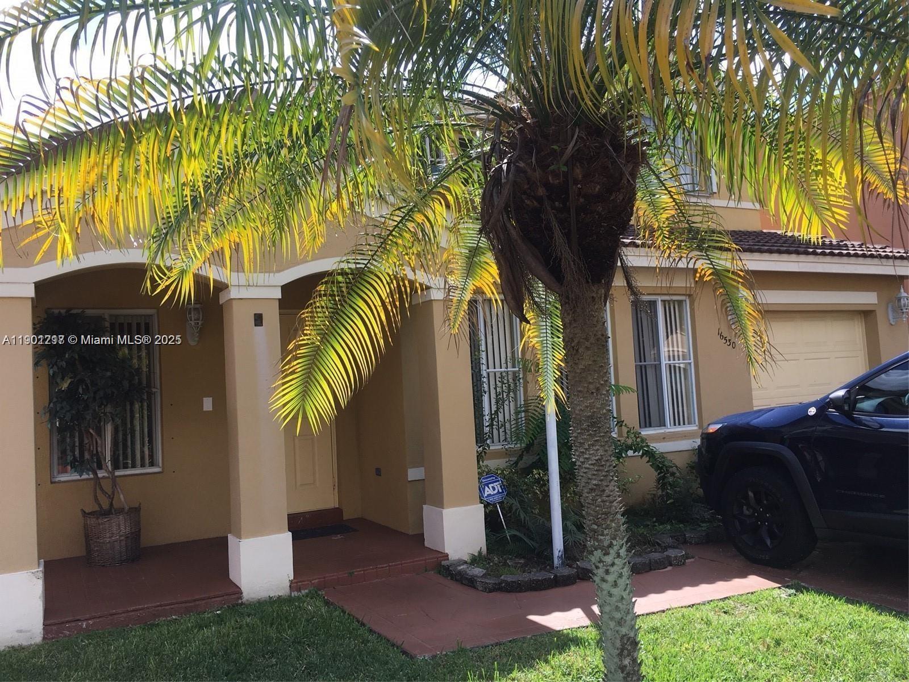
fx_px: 762
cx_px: 454
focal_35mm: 29
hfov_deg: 61.7
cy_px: 341
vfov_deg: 48.2
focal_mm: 4.15
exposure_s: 1/620
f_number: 2.2
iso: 25
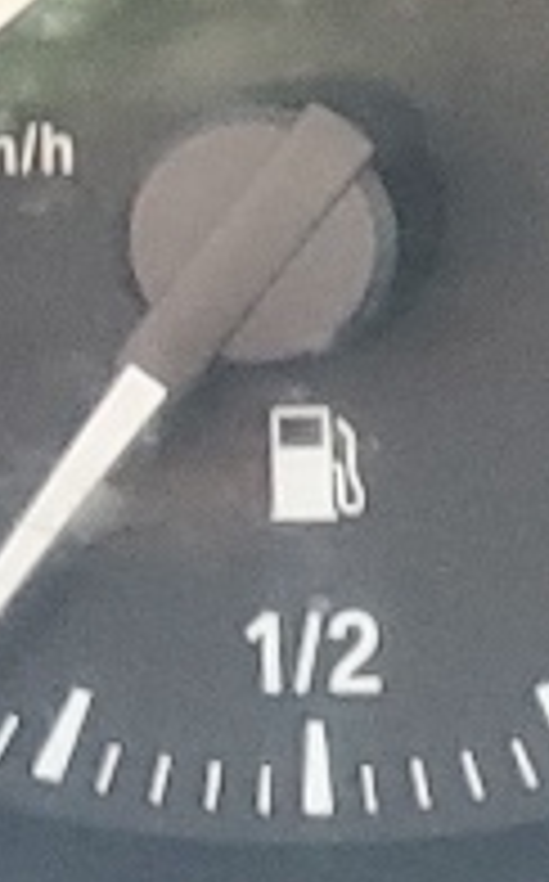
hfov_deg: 5.0
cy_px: -662
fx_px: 5402
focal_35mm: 225
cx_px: 2484
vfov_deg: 9.0
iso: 83
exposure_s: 1/60.2
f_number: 1.5
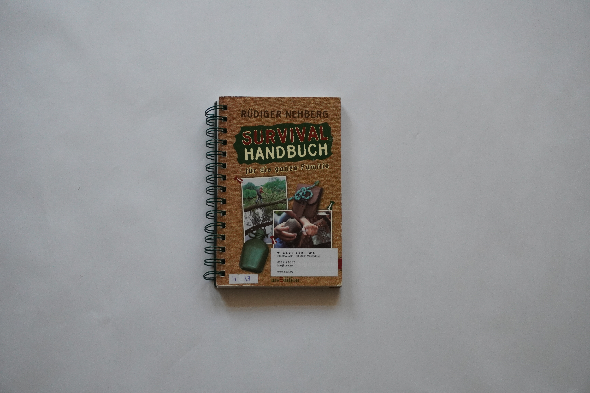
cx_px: 295
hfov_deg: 27.0
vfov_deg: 18.2
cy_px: 196
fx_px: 1229
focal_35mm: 75
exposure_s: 1/160
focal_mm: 50
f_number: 5.6
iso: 1250
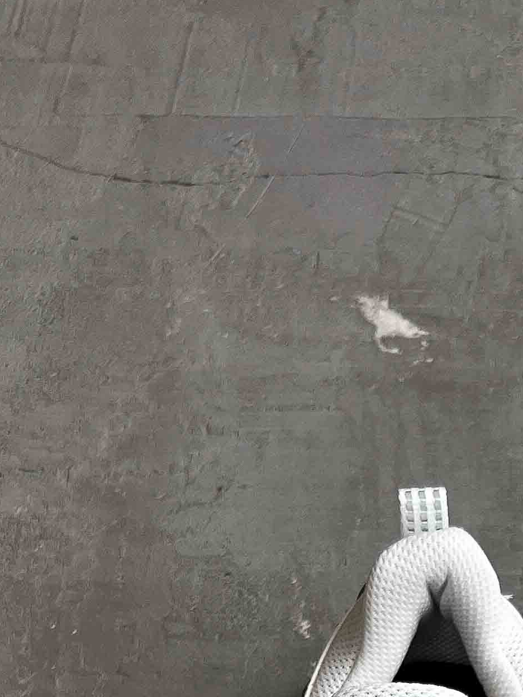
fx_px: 1692
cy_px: 1042
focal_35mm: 84
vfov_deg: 20.1
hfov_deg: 16.8
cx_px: 637
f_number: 1.5
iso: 32
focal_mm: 5.7
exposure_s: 1/125
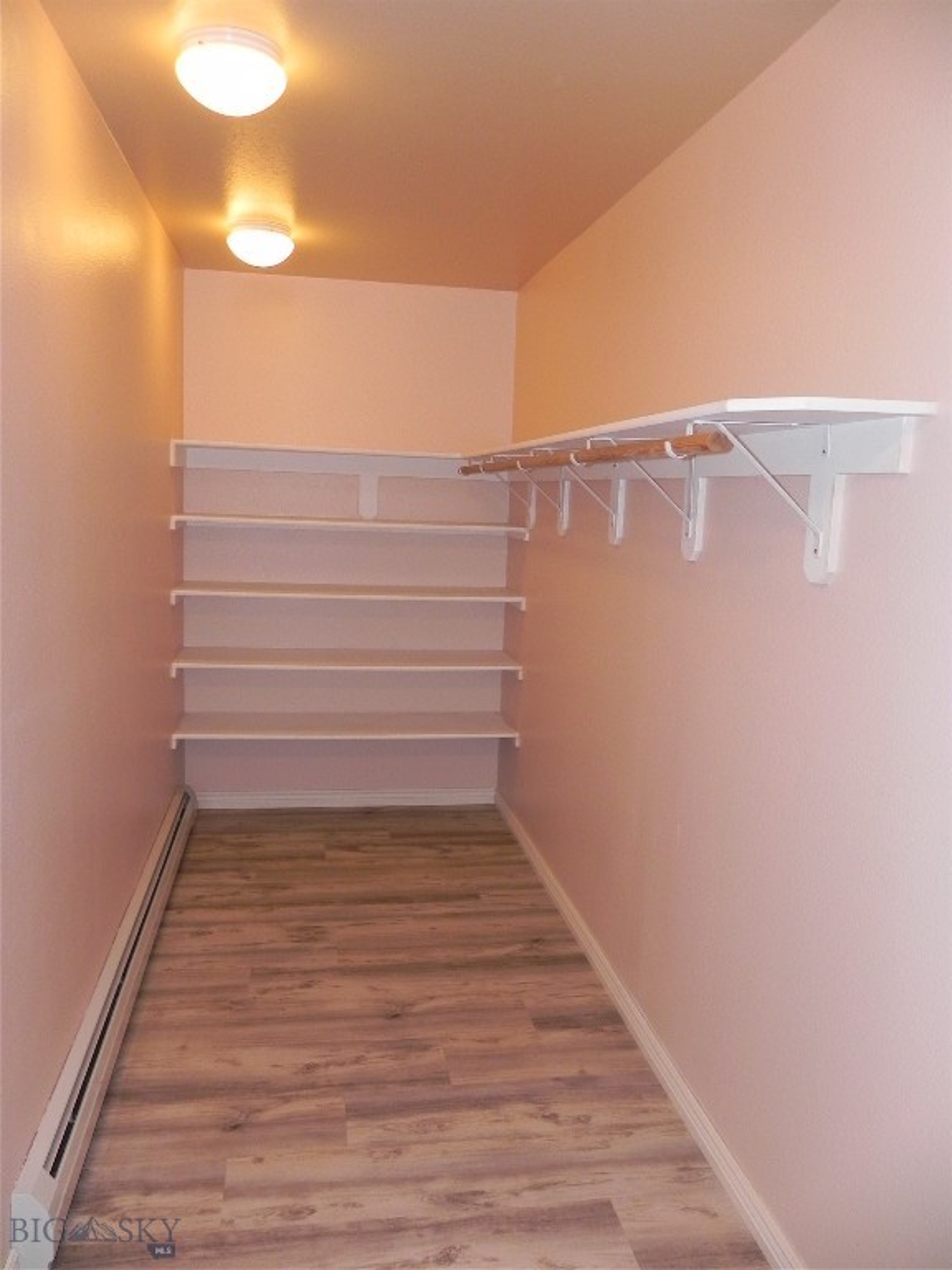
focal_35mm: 26
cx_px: 476
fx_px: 953
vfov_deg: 67.3
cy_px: 635
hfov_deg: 53.1
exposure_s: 1/30
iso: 200
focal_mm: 4.6
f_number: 2.8
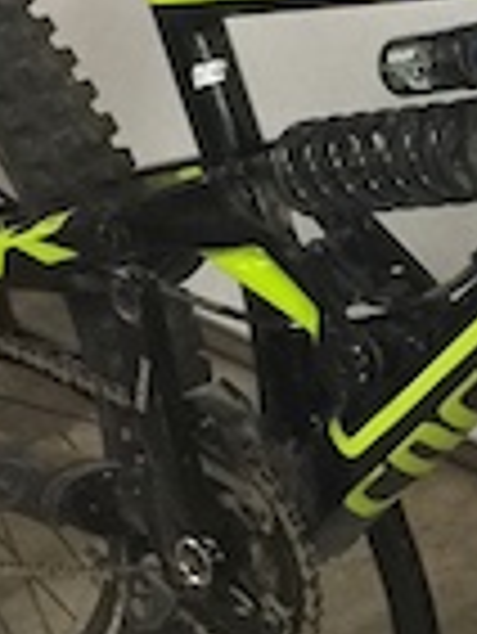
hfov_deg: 8.6
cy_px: 391
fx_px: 3009
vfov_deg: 12.0
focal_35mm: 164
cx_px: 904
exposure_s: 1/15
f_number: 2.2
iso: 125
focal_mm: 4.15
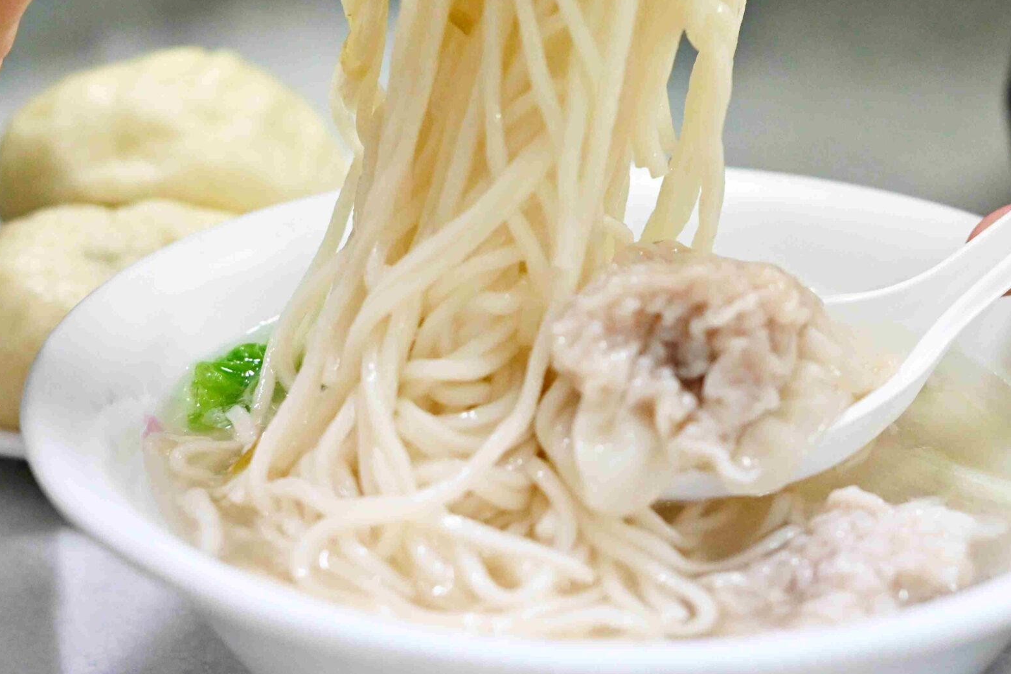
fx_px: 3454
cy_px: 185
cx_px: 593
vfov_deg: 11.1
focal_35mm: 123
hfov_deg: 16.6
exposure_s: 1/200
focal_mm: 50
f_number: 3.2
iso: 2800
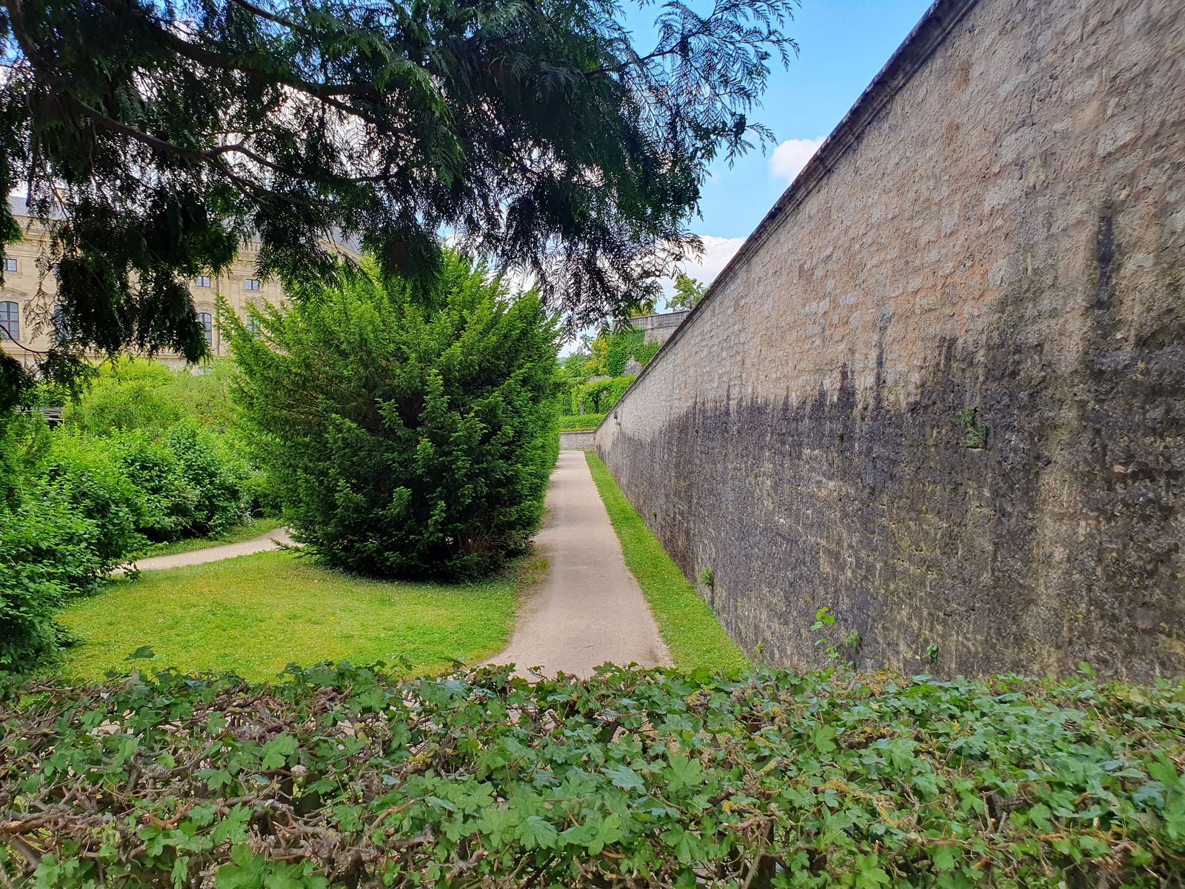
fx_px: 890
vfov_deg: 53.1
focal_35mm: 26
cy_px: 444
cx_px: 592
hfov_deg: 67.3
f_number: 2.4
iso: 50
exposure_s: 1/413
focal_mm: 4.3
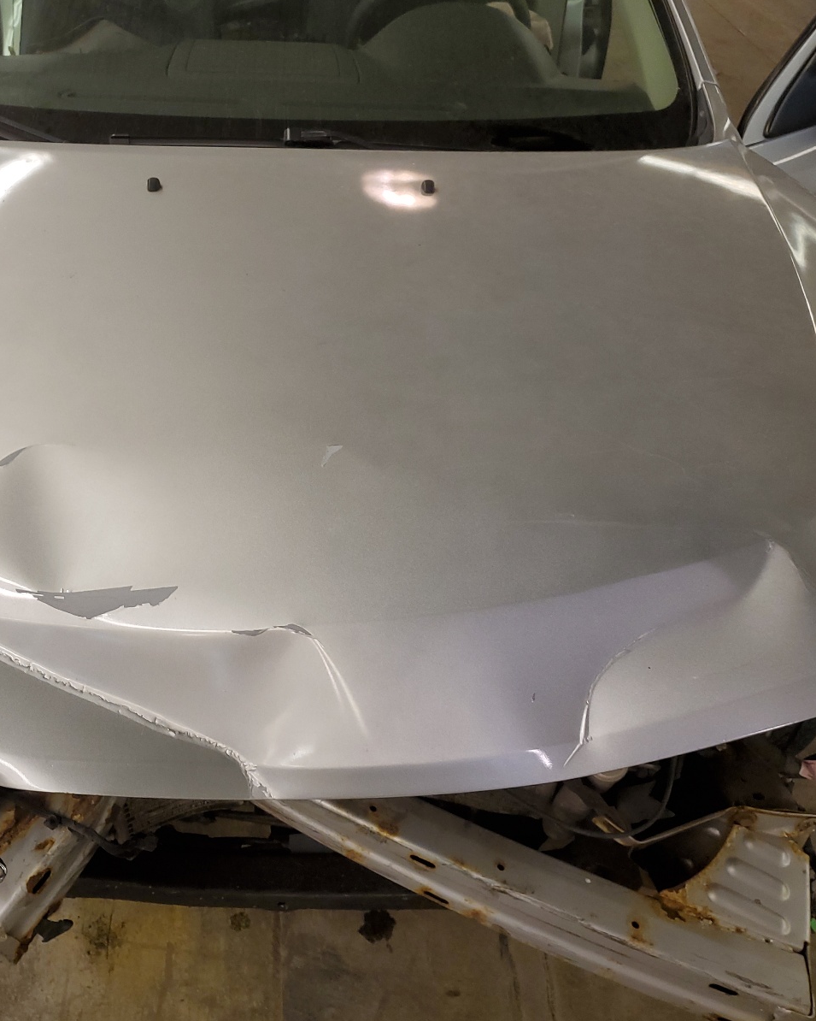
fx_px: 1027
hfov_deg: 42.9
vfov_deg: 52.8
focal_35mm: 34
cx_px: 285
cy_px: 510
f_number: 1.5
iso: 61
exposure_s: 1/60.2
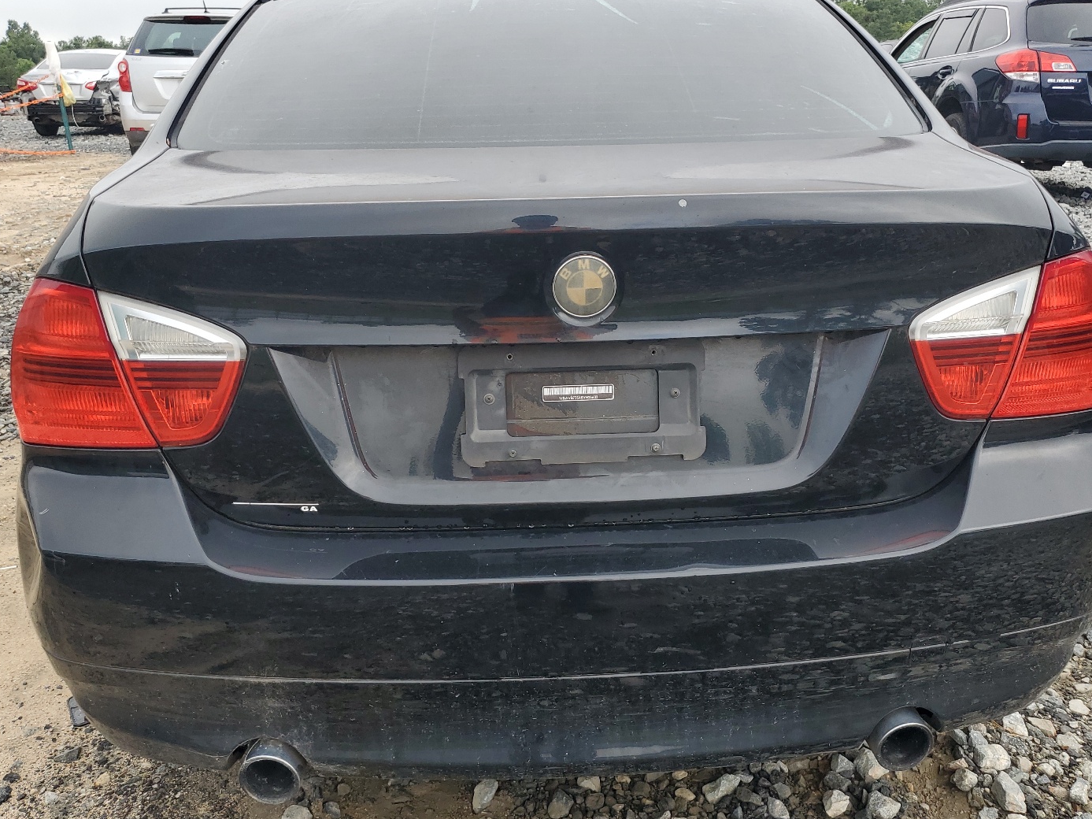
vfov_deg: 46.8
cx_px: 555
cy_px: 392
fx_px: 946
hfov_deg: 60.0
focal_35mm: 30
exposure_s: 1/455
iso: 50
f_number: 1.5
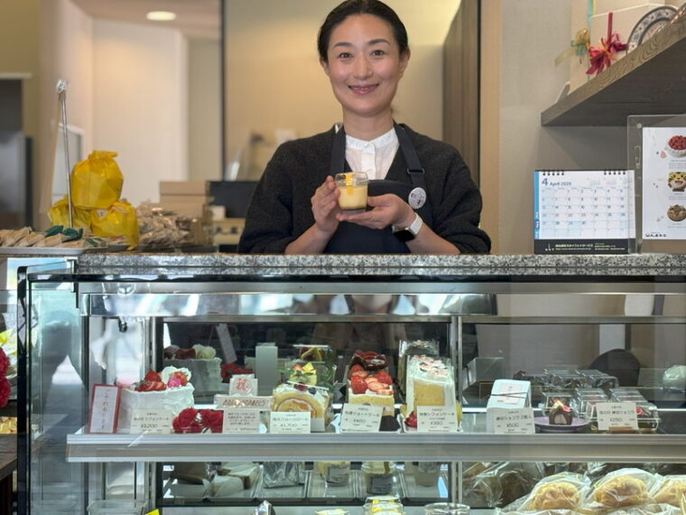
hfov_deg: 24.7
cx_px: 343
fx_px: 1566
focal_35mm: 79
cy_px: 258
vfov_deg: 18.7
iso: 50
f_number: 1.6
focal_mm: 5.96
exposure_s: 1/104
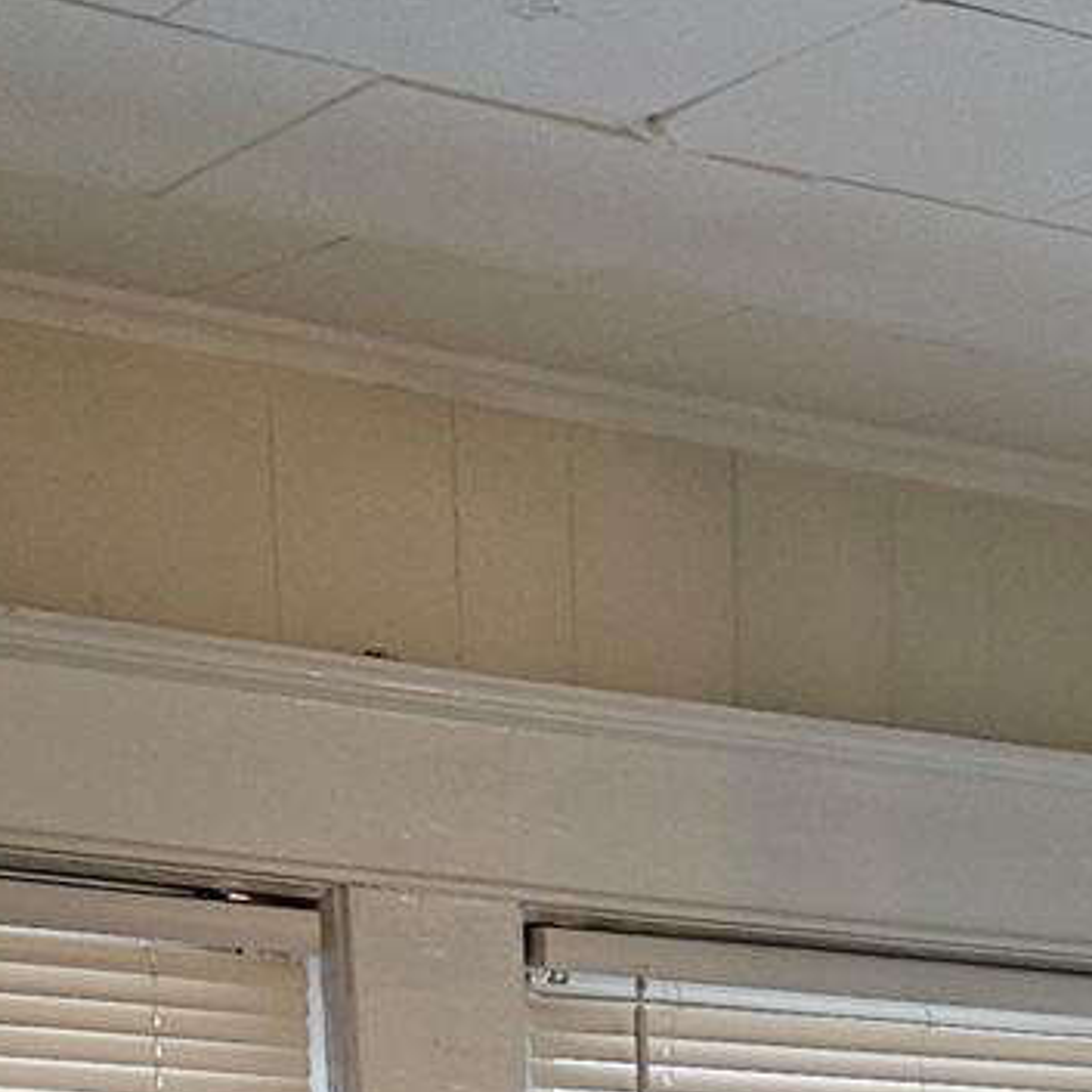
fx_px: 4211
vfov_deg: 12.8
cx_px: 1098
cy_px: 2224
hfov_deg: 14.5
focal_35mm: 118
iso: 40
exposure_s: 1/60
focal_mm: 5.4
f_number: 1.8
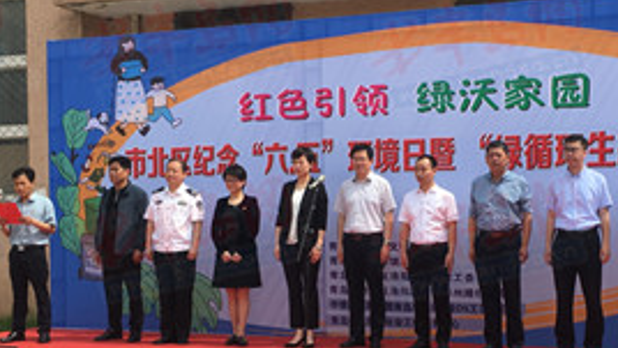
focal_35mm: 59
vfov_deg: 20.4
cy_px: 220
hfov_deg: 35.0
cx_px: 422
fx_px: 967
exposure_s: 1/1083
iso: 25
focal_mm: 4.15
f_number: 2.2
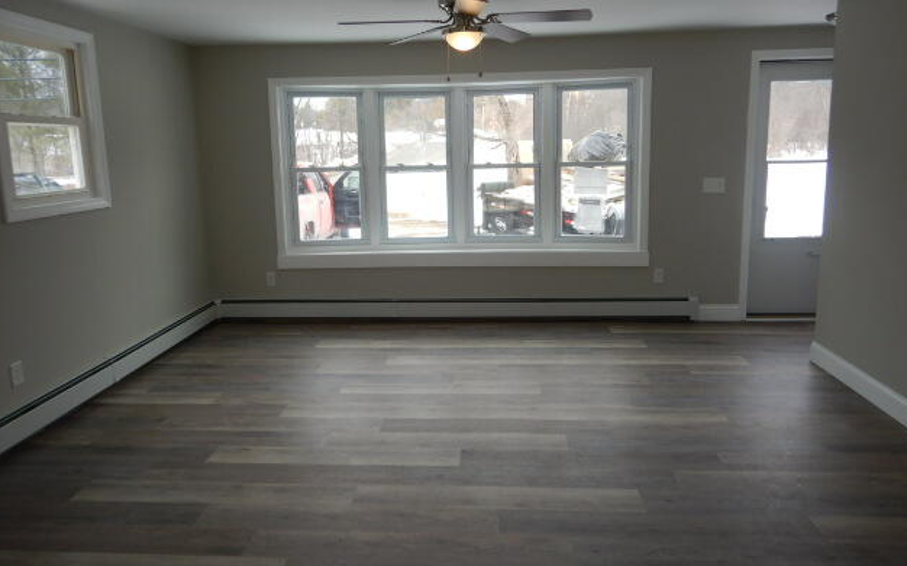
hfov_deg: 70.4
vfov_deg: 47.5
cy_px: 255
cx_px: 451
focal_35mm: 26
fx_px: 643
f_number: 2.8
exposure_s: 1/250
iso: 125
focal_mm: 4.3
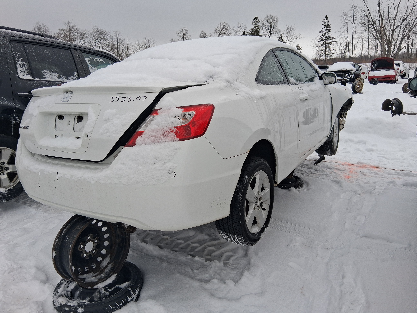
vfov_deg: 53.1
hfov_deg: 67.3
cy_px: 156
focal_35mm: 26
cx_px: 208
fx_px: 313
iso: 25
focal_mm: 3.98
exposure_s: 1/147
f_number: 1.8
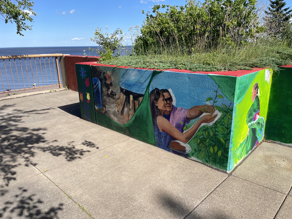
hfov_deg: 67.3
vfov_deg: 53.1
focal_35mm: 26
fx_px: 219
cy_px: 110
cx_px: 146
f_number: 1.6
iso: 32
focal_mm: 4.2
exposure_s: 1/2618
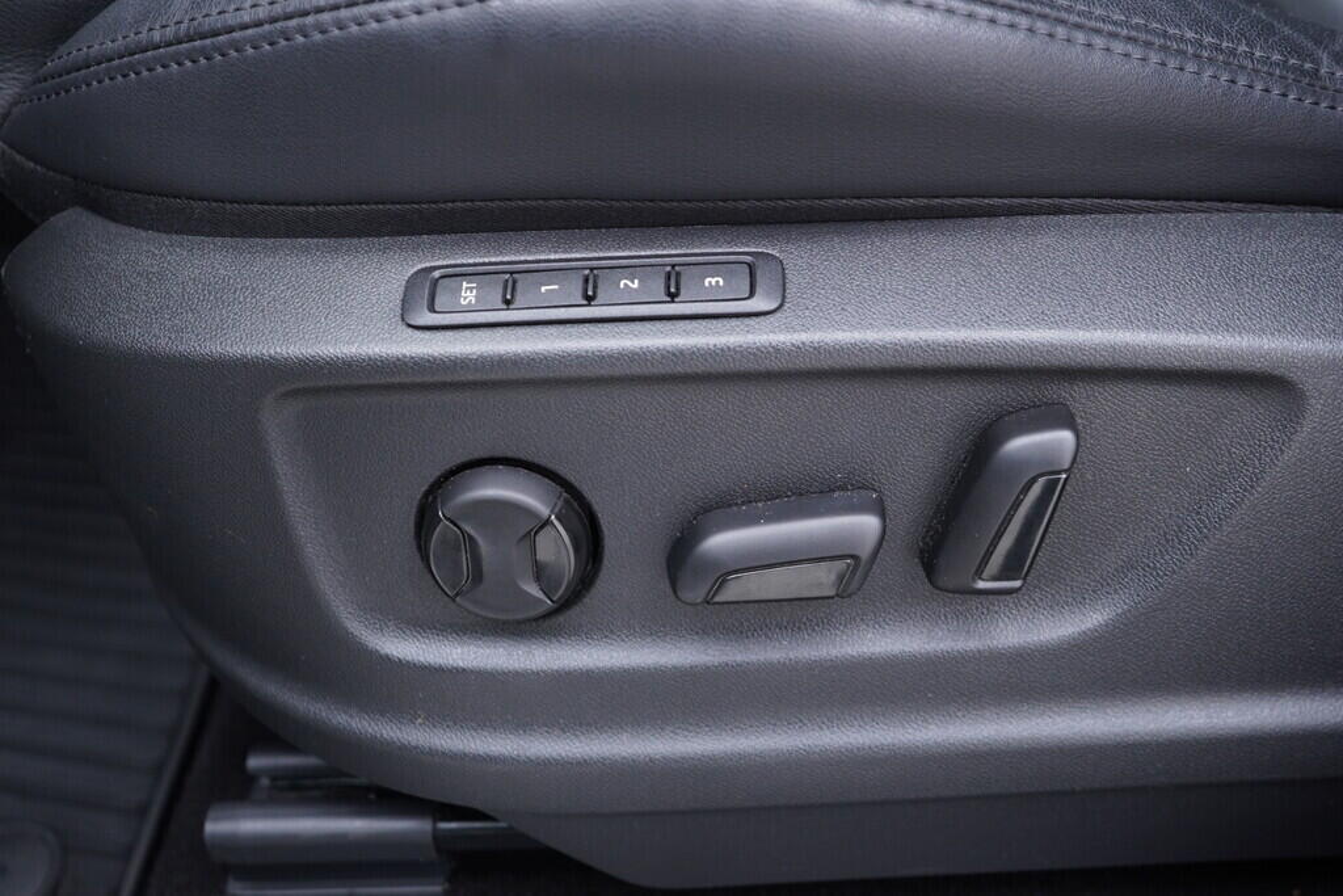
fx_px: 1343
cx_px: 672
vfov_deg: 36.9
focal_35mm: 36
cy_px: 448
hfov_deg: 53.1
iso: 320
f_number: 2.8
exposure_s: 1/40
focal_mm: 24
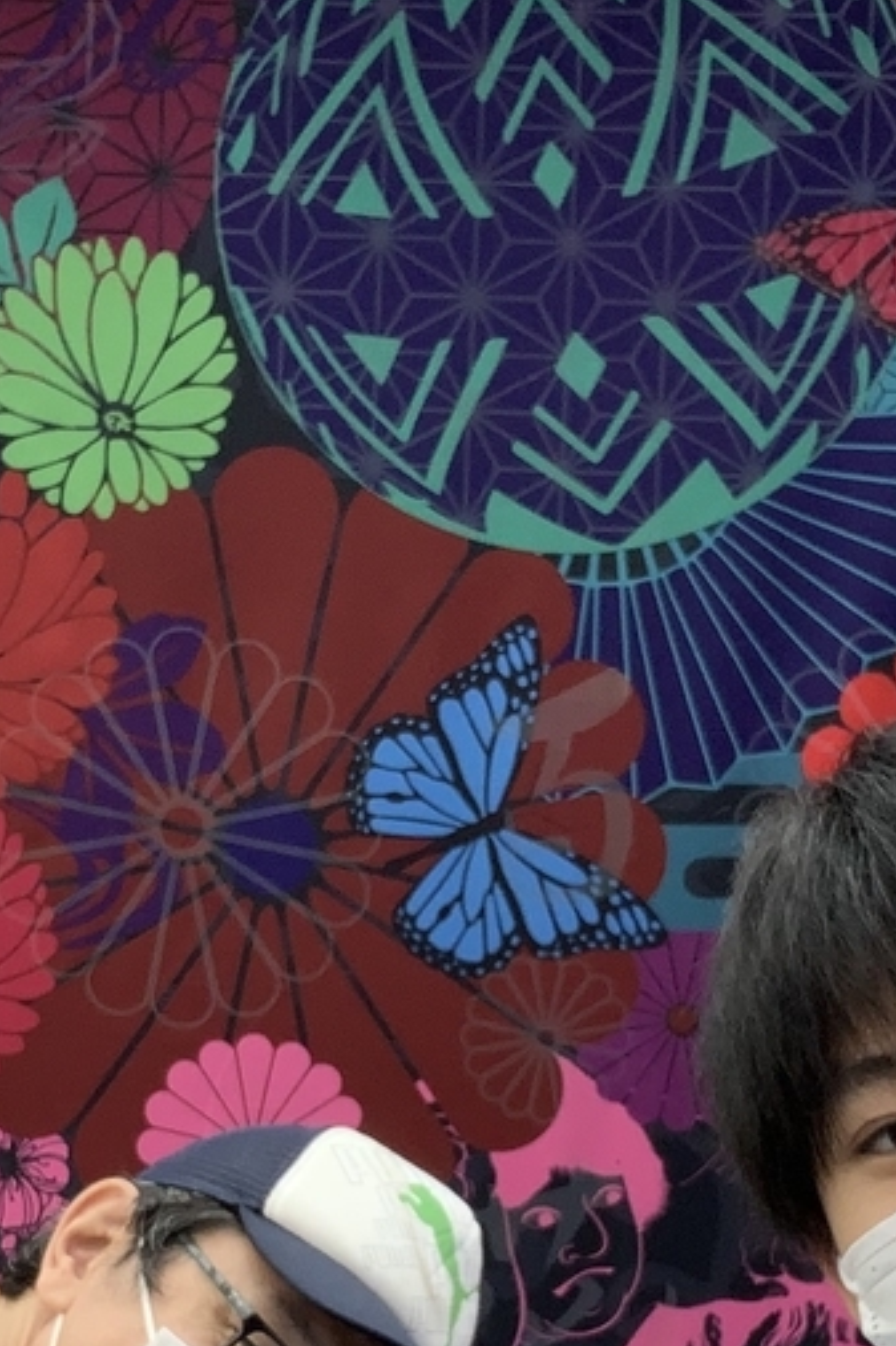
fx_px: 2951
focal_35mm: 79
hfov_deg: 17.3
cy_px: 910
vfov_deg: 25.5
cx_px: 401
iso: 16
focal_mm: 2.87
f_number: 2.2
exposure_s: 1/283
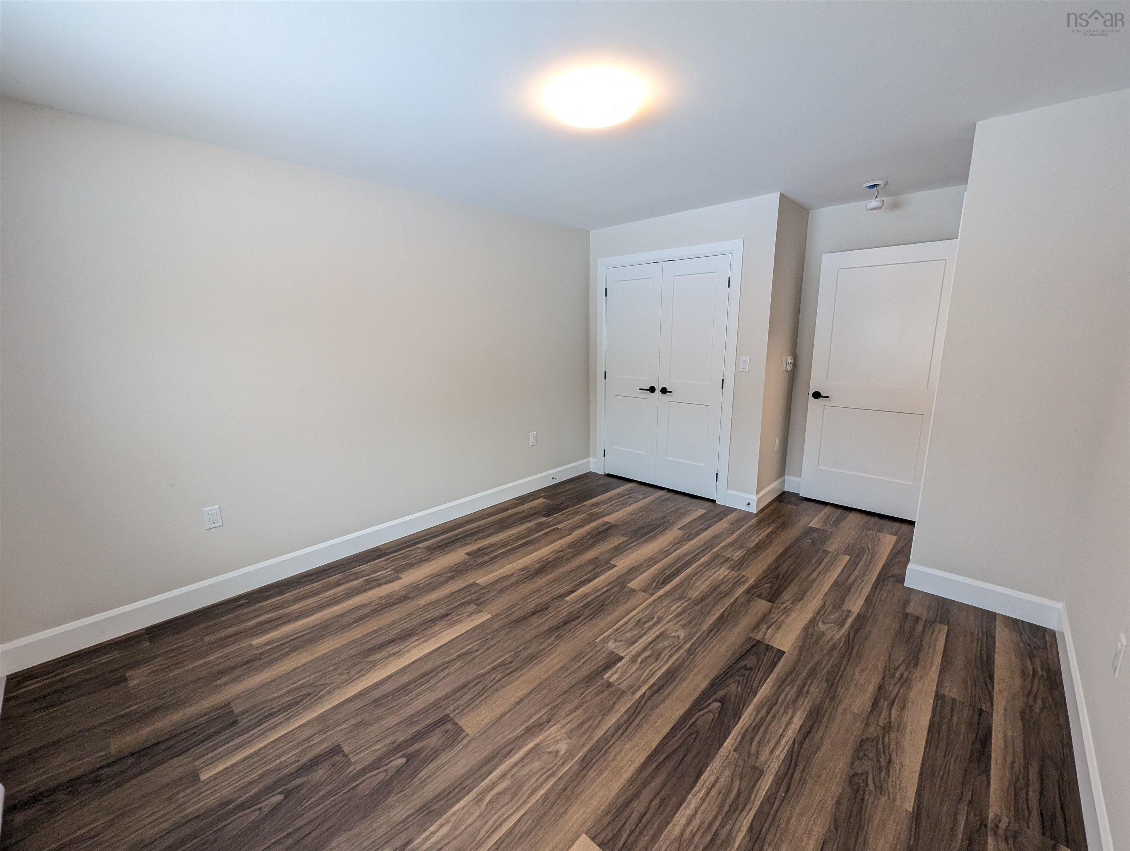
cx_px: 565
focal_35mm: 13
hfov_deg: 106.1
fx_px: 425
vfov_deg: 90.1
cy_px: 426
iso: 156
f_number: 2.2
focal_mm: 1.95
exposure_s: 1/60
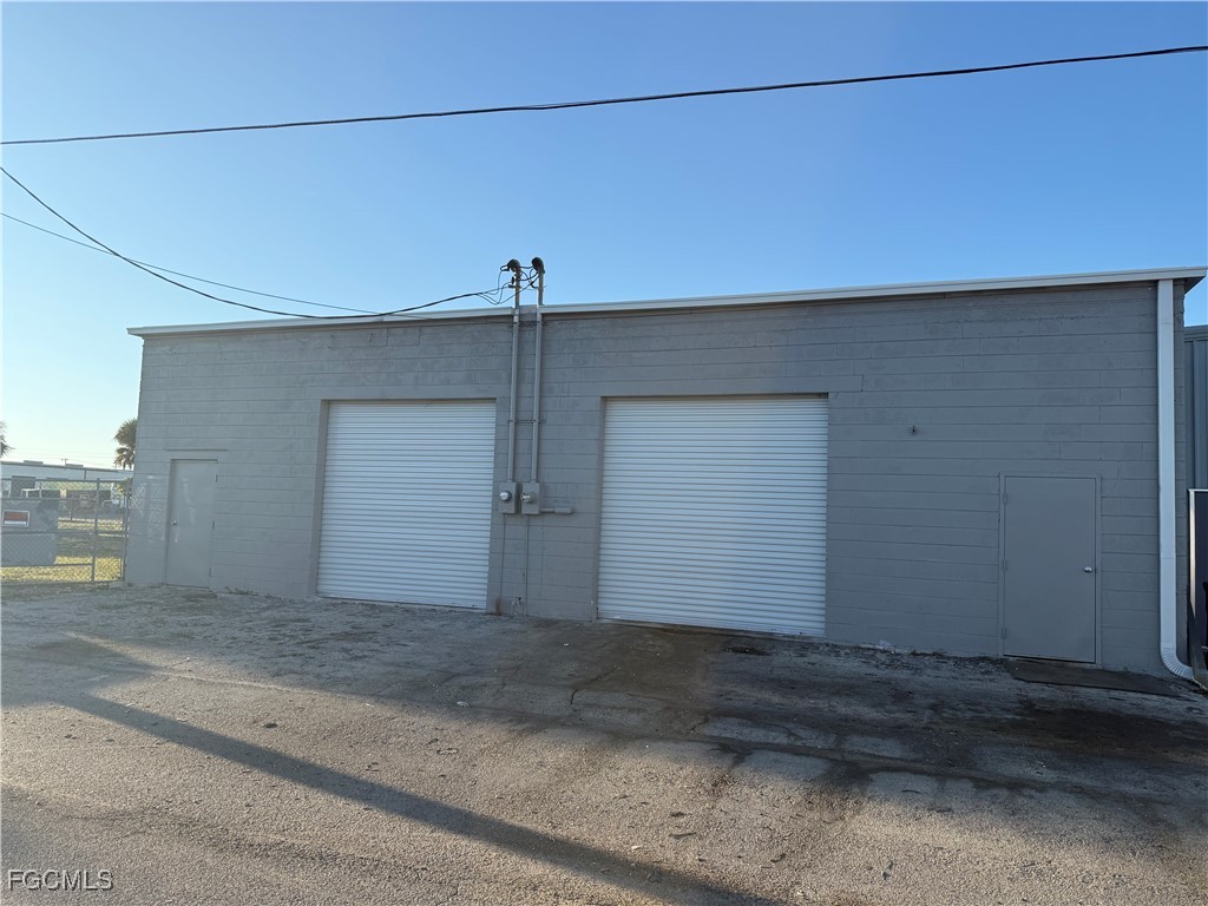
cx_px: 604
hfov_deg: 71.6
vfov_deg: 56.8
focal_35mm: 24
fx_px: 838
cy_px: 453
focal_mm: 6.76
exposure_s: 1/3425
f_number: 1.78
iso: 80
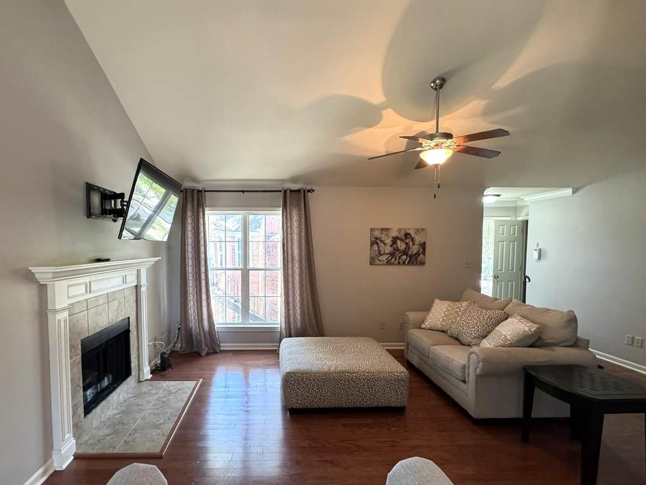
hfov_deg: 87.2
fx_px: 336
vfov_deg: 71.4
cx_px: 278
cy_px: 267
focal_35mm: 18
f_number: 2.2
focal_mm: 2.22
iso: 320
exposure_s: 1/60
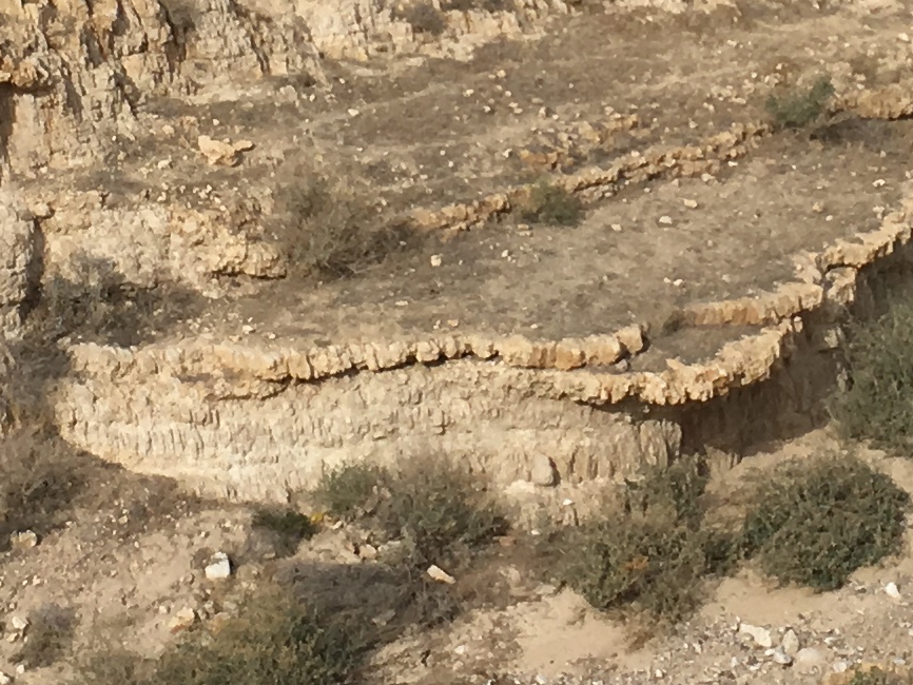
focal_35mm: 135
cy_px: -180
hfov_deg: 14.6
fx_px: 3562
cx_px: 644
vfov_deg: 10.8
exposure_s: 1/2481
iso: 25
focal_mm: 4.15
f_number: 2.2
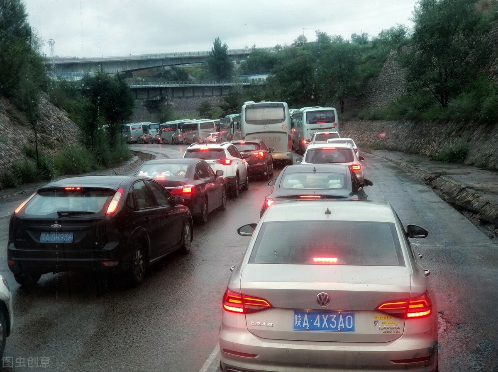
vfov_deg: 28.0
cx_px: 249
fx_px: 747
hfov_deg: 36.9
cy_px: 186
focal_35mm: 52
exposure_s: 1/50
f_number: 2.6
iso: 250
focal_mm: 6.06
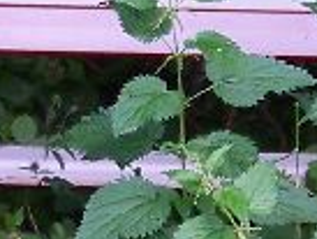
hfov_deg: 3.9
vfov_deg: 2.9
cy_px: 223
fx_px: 4674
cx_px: 169
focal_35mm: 510
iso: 64
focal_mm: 11.7
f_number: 3.2
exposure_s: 1/50
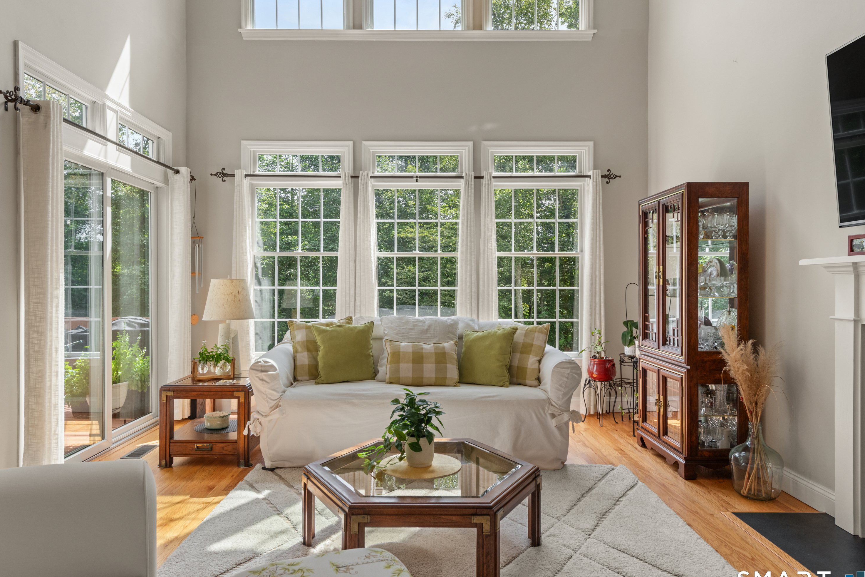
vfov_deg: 53.1
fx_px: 577
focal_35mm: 24
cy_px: 294
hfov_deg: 73.7
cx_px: 420
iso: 250
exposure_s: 1/40
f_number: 11
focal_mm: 23
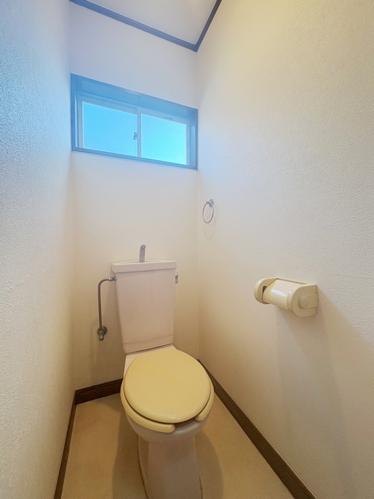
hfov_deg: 85.7
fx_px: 202
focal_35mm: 14
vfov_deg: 102.1
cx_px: 187
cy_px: 250
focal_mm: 2.22
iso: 80
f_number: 2.2
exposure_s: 1/100
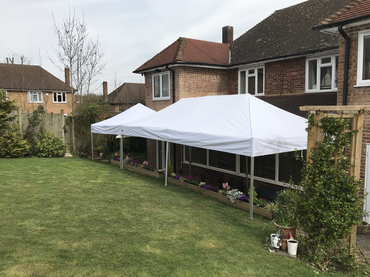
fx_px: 299
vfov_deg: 49.7
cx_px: 185
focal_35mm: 28
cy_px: 138
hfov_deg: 63.4
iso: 20
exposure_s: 1/2083
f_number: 1.8
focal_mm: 3.99
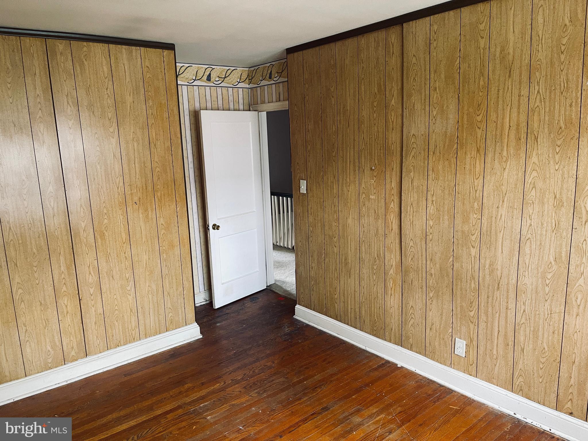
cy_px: 220
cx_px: 294
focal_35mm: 26
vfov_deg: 53.1
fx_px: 442
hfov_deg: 67.3
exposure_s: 1/60
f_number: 1.6
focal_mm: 5.1
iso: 200
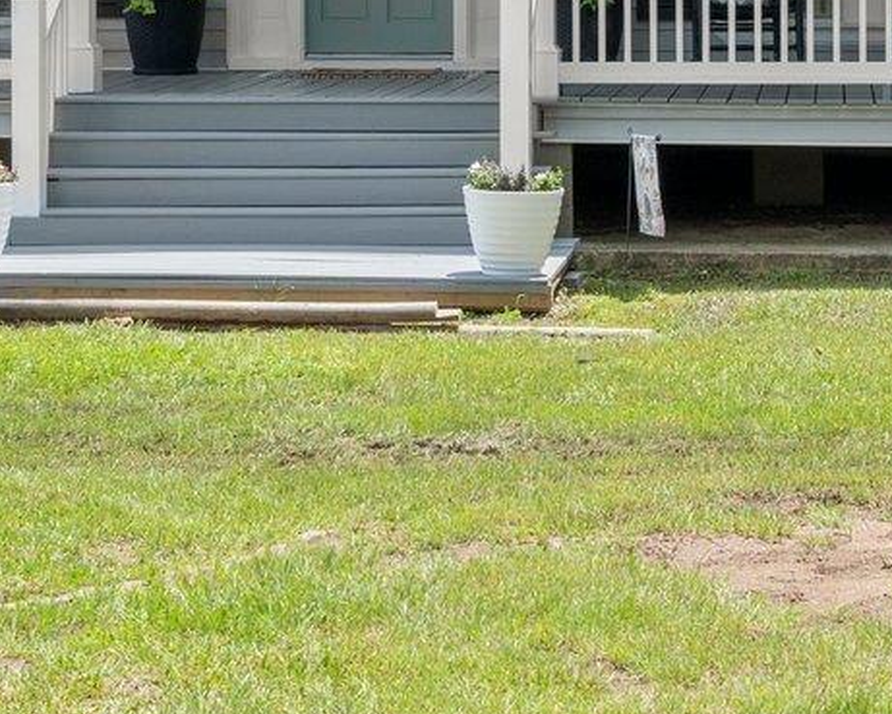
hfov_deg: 15.4
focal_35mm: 125
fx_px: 3301
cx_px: 511
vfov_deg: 11.8
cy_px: -360
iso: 250
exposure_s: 1/200
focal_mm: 30
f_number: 10
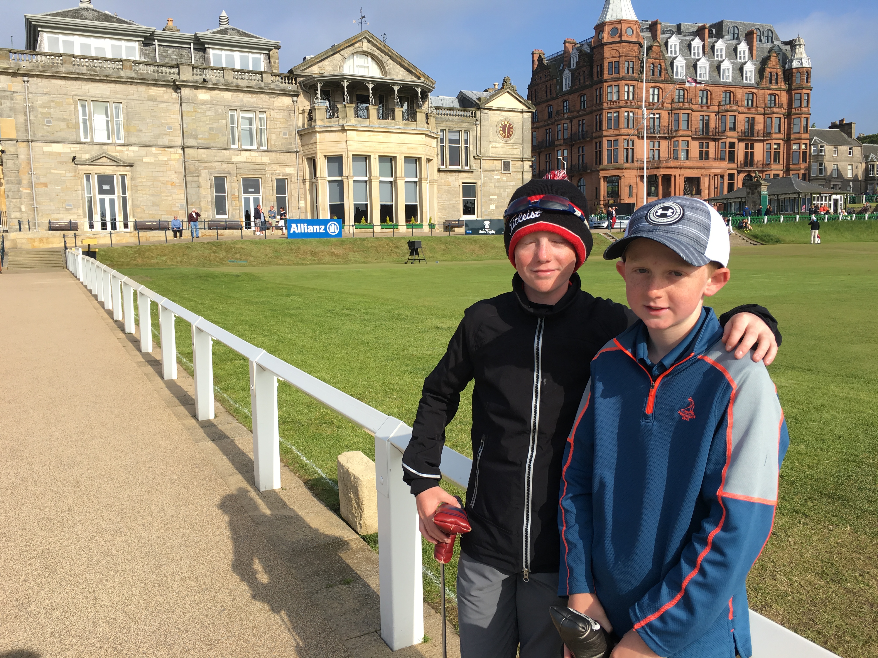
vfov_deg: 48.2
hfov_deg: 61.7
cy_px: 329
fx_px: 736
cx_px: 439
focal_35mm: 29
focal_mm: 4.15
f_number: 2.2
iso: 25
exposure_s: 1/1083
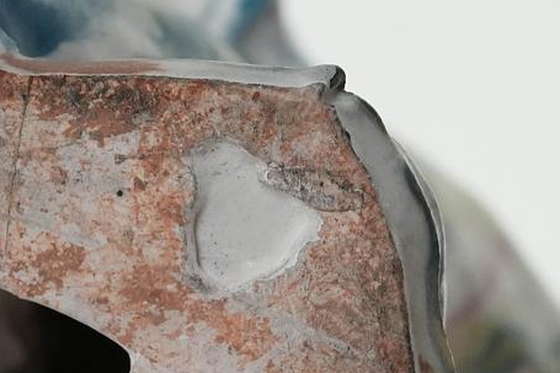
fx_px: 4789
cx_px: 228
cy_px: 303
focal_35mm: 308
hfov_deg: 6.7
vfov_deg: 4.5
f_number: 10
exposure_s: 1/80
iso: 2500
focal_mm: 70
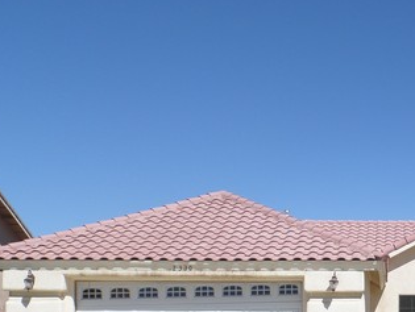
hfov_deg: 26.4
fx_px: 852
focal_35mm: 71
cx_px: 381
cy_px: 300
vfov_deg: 20.2
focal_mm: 6.2
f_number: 4.8
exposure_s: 1/1000
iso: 100
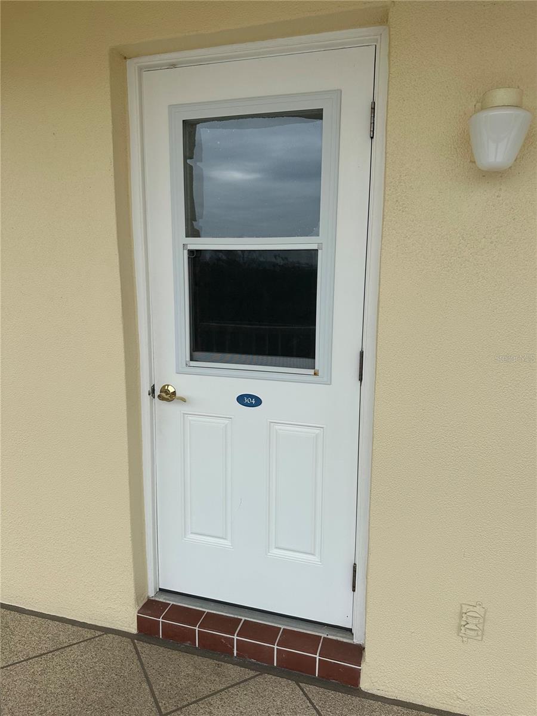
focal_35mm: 24
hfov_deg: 56.8
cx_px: 268
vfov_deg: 71.6
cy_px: 358
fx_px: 496
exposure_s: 1/1072
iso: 80
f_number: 1.78
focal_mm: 6.86
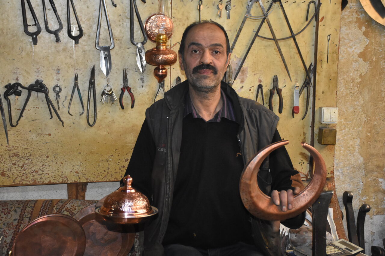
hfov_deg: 37.9
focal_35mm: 52
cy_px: 128
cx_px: 192
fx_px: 561
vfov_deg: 25.7
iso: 3600
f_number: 4.2
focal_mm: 35
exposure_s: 1/125
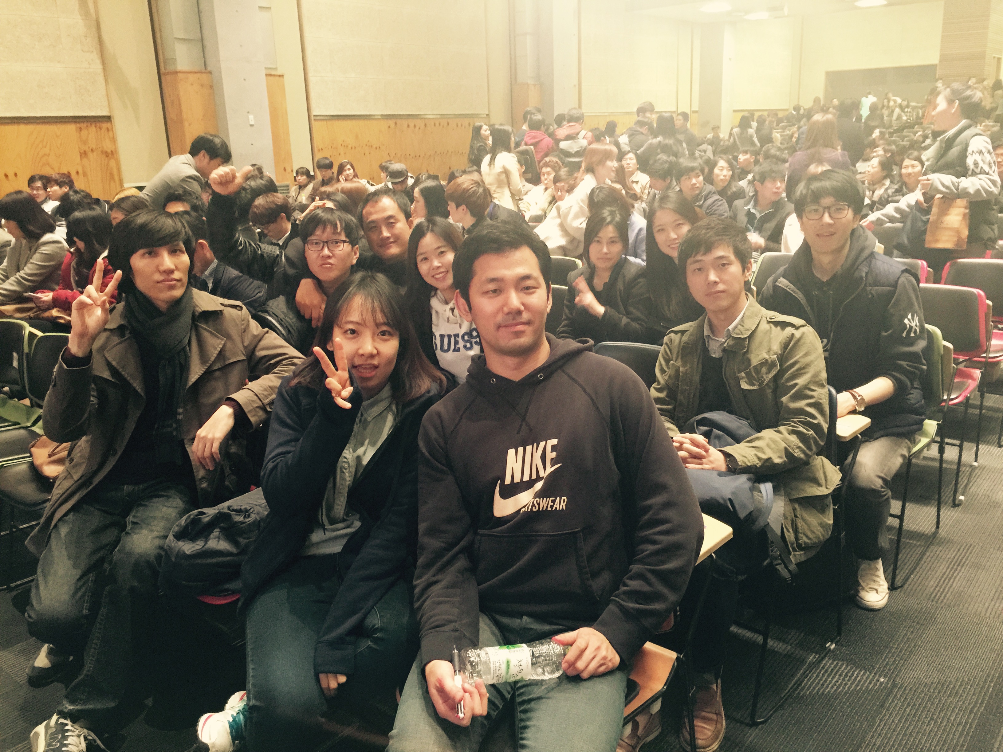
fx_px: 840
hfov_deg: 61.7
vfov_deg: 48.2
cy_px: 376
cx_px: 502
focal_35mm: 29
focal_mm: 4.15
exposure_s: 1/10
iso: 125
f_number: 2.2
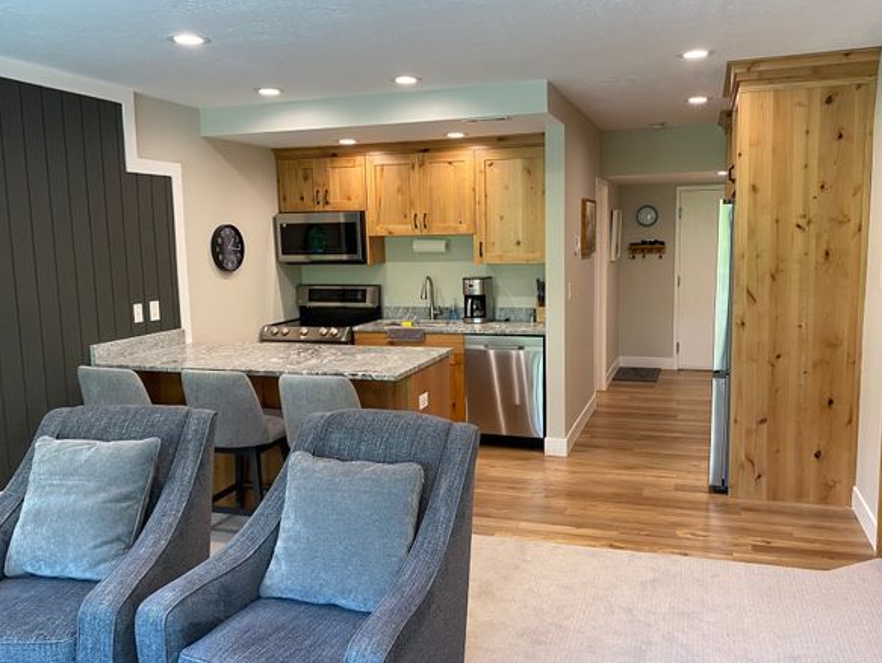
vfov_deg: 48.3
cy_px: 324
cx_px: 466
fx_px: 739
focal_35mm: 29
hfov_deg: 61.6
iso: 100
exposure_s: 1/60
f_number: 1.8
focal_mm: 4.25
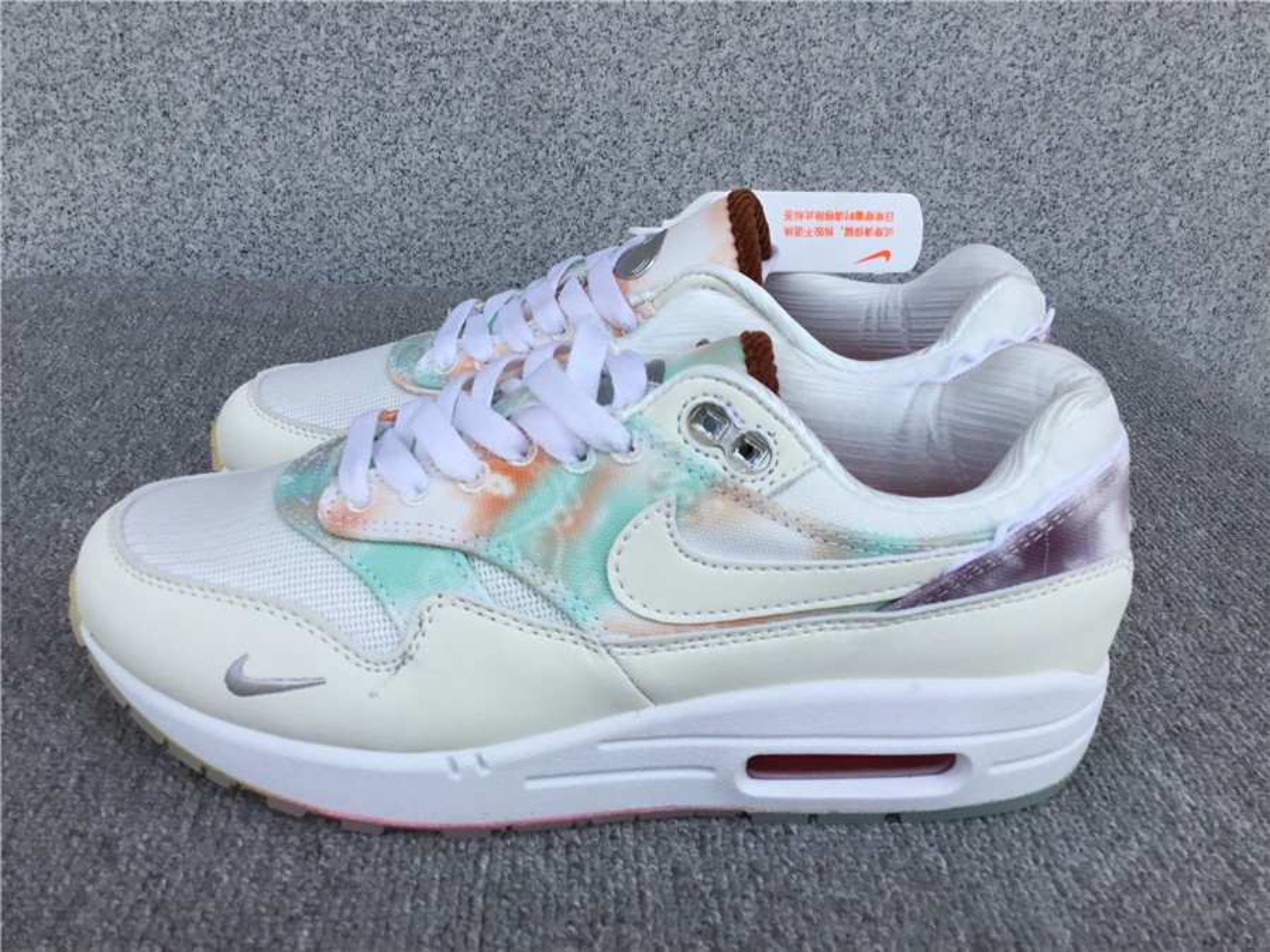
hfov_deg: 58.4
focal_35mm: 31
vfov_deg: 45.4
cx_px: 635
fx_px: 1137
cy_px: 476
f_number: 2.4
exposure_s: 1/627
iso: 25
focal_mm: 3.3
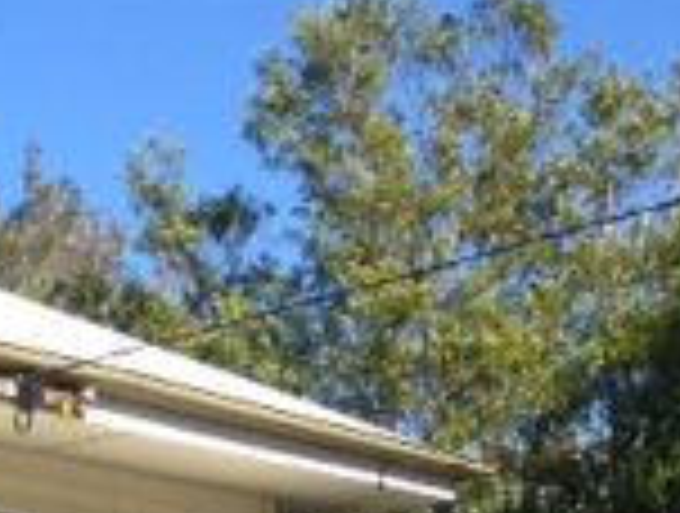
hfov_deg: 12.2
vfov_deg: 9.7
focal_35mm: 148
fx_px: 2914
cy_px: 832
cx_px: -536
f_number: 2.4
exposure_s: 1/789
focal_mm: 4.28
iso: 50
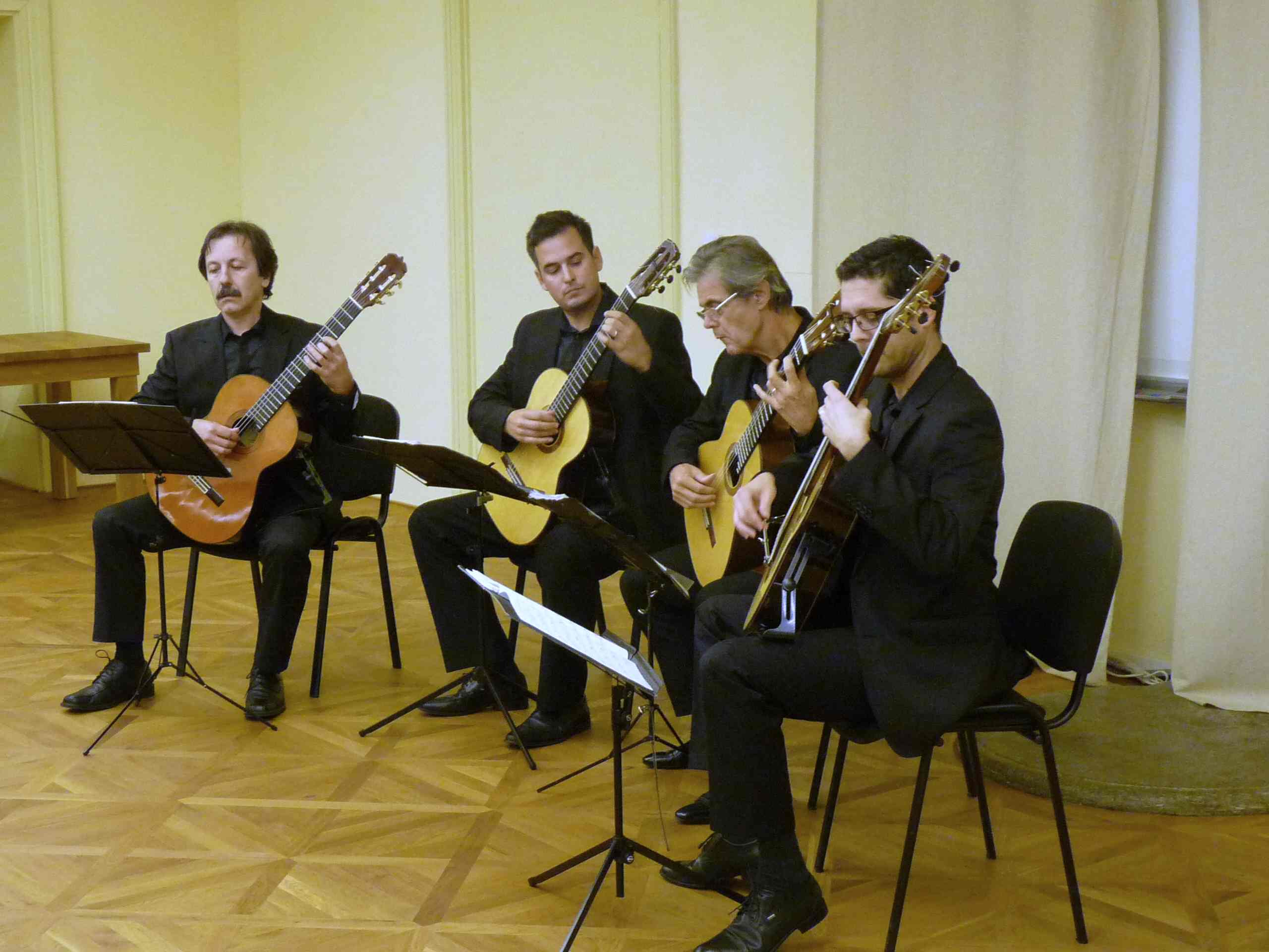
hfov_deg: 33.2
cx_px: 634
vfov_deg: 25.2
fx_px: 2126
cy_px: 476
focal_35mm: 58
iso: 400
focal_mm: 7.2
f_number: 3
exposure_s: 1/40
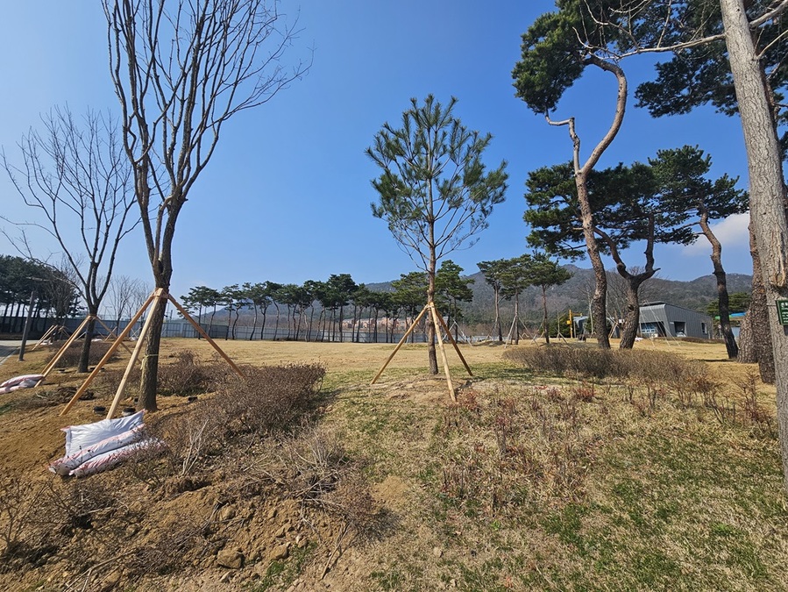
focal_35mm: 13
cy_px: 296
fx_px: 296
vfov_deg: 90.0
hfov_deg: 106.2
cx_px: 394
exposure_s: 1/2866
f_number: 2.2
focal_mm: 2.2
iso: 50
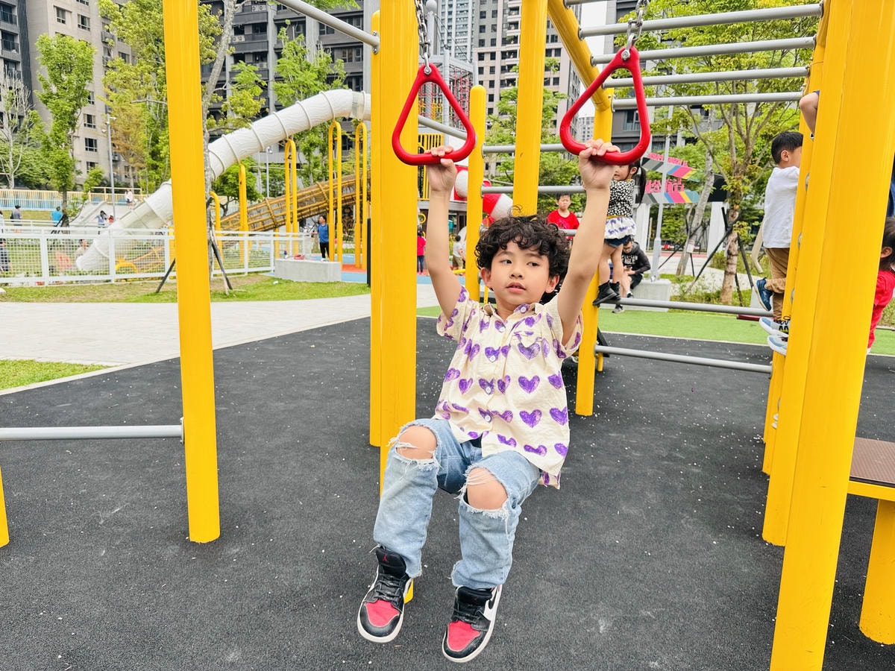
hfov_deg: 71.6
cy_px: 336
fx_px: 621
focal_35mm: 24
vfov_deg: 56.8
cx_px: 448
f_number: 1.78
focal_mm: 6.86
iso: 80
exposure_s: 1/506
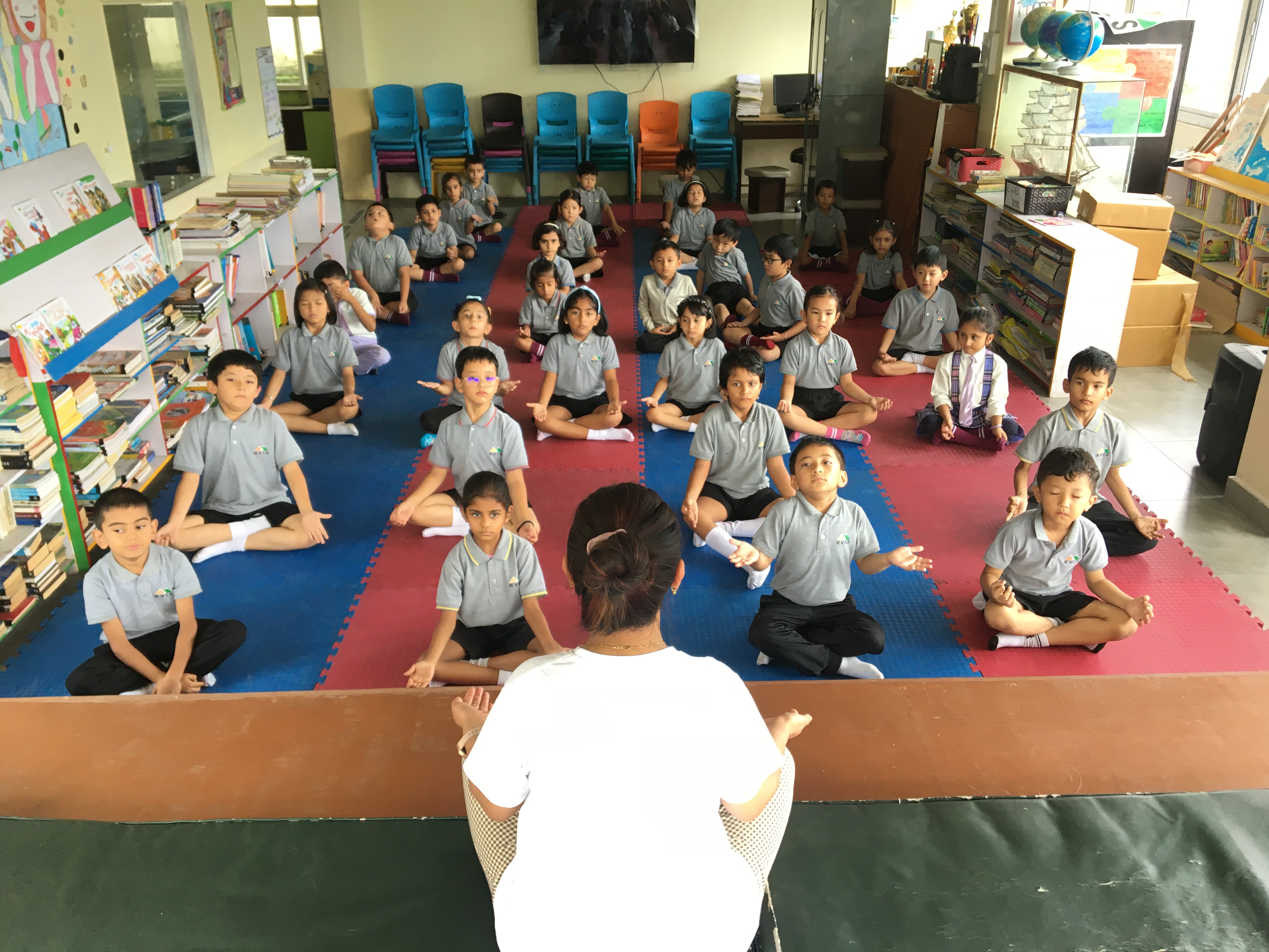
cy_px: 476
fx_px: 1063
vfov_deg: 48.2
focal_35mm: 29
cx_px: 634
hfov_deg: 61.7
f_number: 2.2
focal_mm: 4.15
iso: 64
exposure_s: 1/33
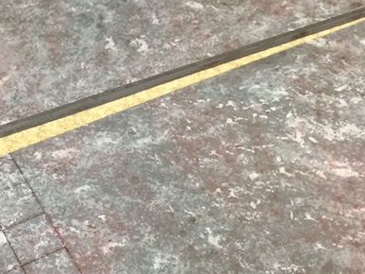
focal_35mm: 60
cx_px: 69
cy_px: 130
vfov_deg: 24.4
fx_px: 632
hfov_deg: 31.3
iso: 200
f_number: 2.2
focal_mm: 4.15
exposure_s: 1/33
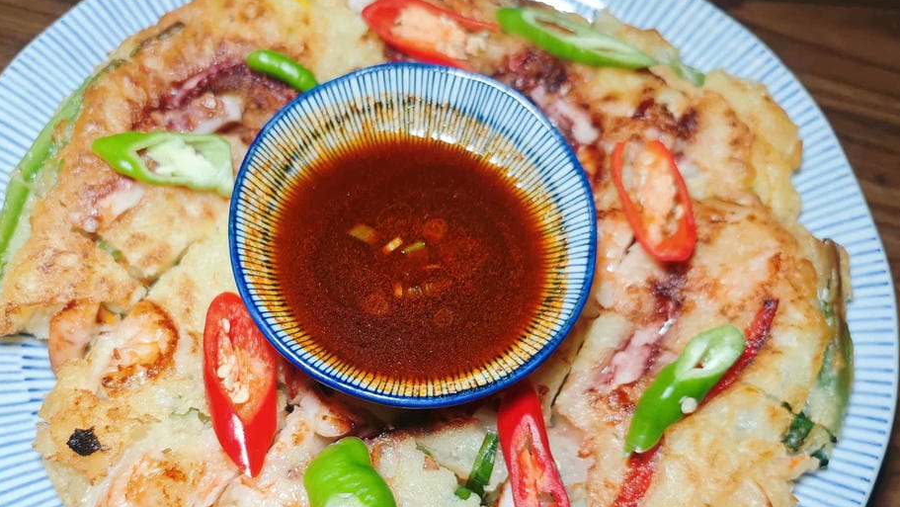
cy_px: 320
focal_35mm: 33
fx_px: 788
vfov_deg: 35.4
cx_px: 385
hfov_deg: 59.2
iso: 2000
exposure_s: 1/600
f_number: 2
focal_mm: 8.72
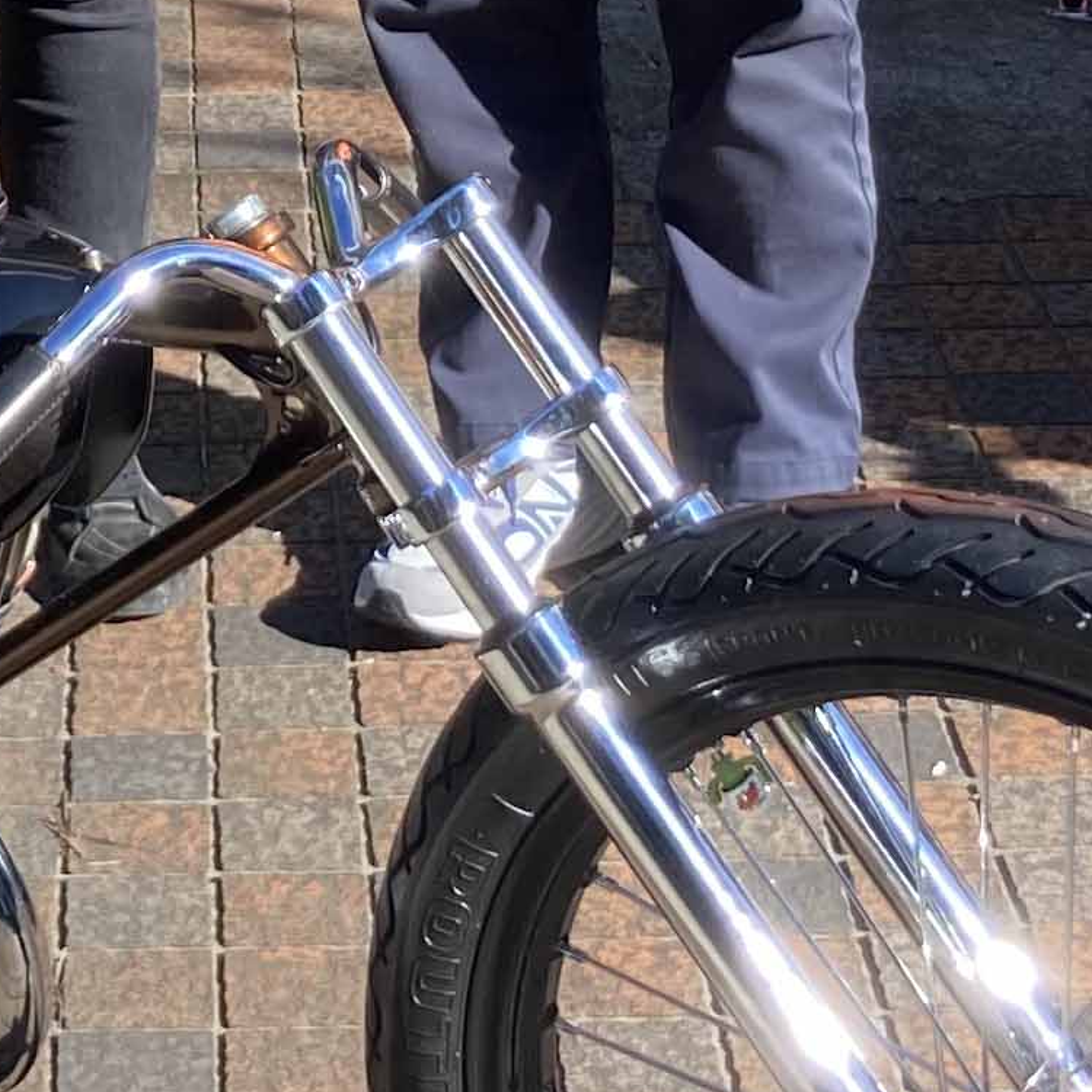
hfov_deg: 13.0
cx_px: 71
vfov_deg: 12.8
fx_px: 4747
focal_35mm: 133
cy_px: -162
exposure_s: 1/516
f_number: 1.8
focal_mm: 3.99
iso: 20
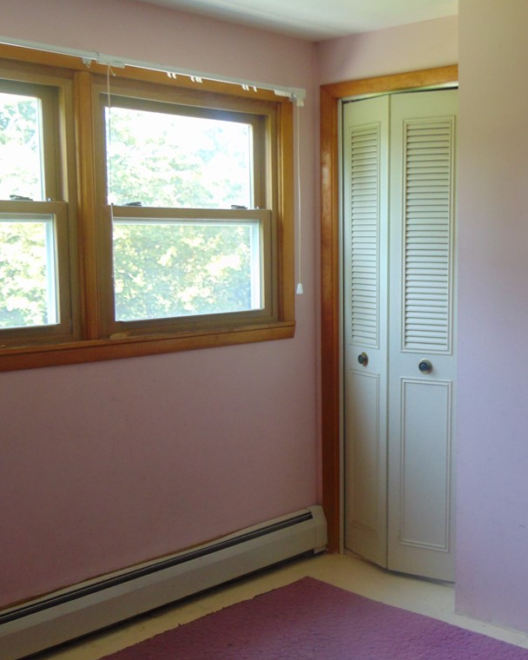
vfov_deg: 40.3
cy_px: 330
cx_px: 376
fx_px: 899
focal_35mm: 46
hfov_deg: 32.3
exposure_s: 1/30
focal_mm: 6.3
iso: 160
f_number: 3.2
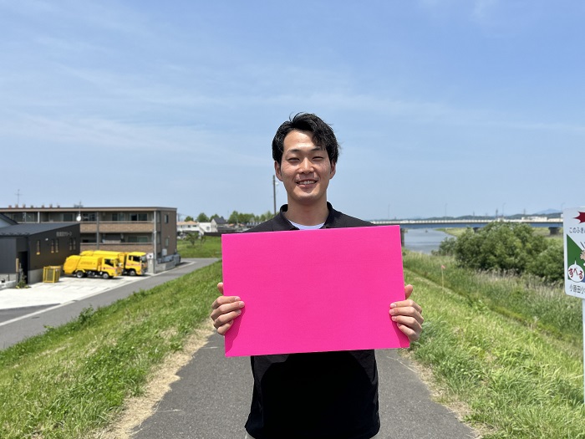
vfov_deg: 53.1
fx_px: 439
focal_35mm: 26
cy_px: 220
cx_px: 292
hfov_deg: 67.3
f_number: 1.5
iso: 50
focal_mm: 5.7
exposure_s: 1/5076
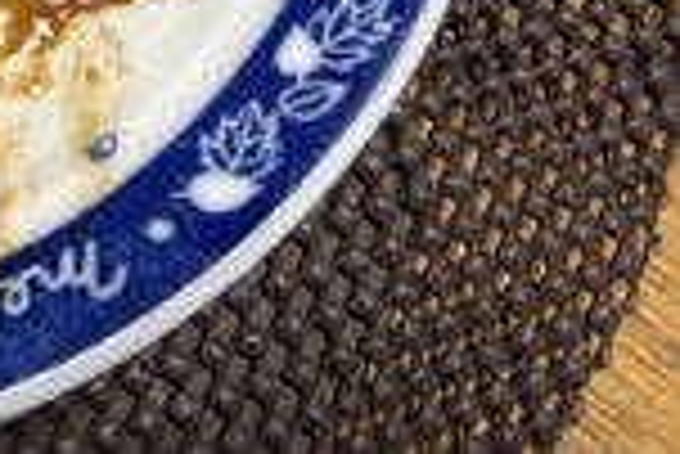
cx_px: -403
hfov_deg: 19.6
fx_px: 1645
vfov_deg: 14.0
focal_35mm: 87
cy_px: -360
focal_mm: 5.96
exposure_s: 1/60
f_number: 1.6
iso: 125
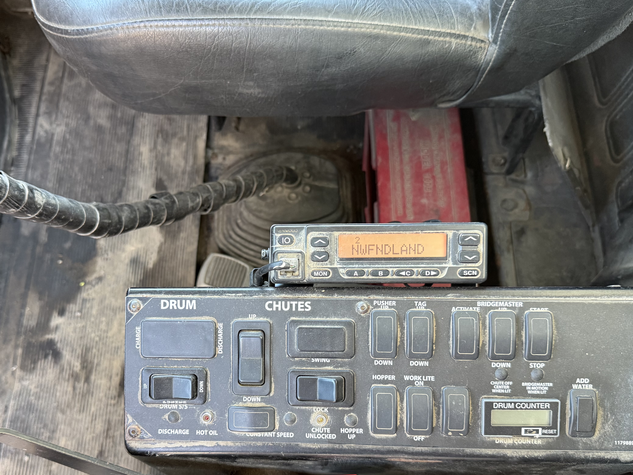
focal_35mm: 33
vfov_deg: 42.7
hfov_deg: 55.1
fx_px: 603
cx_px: 265
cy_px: 286
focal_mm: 6.76
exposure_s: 1/60
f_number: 1.78
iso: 320
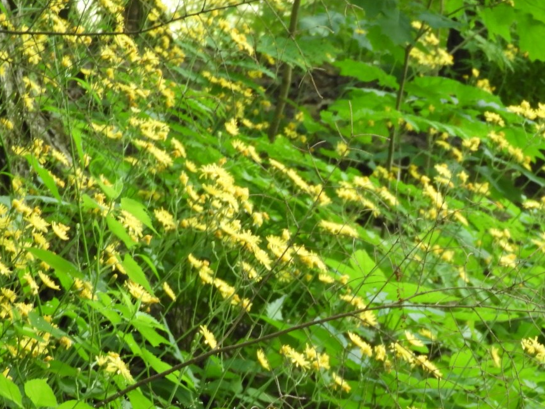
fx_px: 3558
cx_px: 419
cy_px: 295
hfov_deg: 8.7
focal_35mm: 226
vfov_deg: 6.6
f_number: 5
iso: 400
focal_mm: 24.2
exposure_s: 1/50
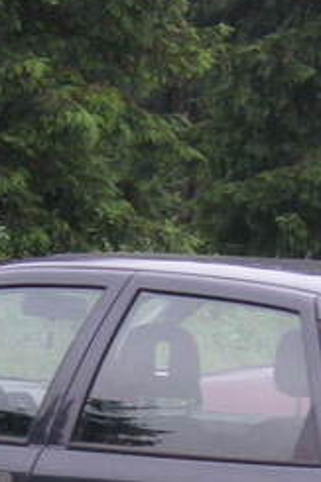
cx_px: 197
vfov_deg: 6.6
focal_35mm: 313
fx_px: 4192
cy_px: 374
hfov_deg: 4.4
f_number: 4.8
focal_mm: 15.2
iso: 64
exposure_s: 1/90
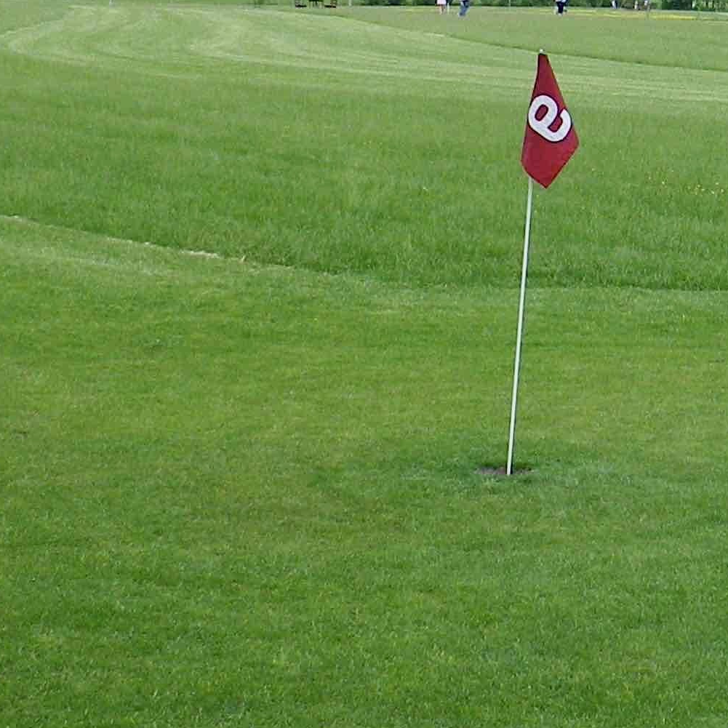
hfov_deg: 16.2
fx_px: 2522
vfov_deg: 16.3
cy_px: 143
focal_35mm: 106
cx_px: 679
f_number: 8.3
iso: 80
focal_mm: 5
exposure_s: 1/80
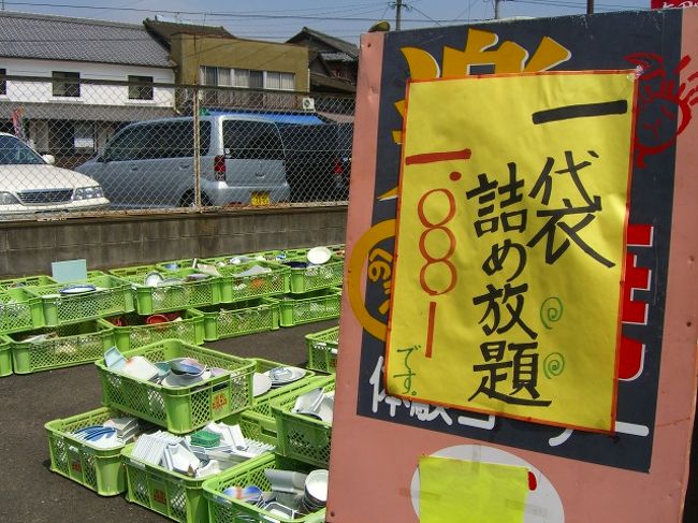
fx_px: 766
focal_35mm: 38
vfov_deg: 37.7
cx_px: 349
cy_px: 262
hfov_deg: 49.0
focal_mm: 7.9
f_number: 8
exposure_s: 1/320
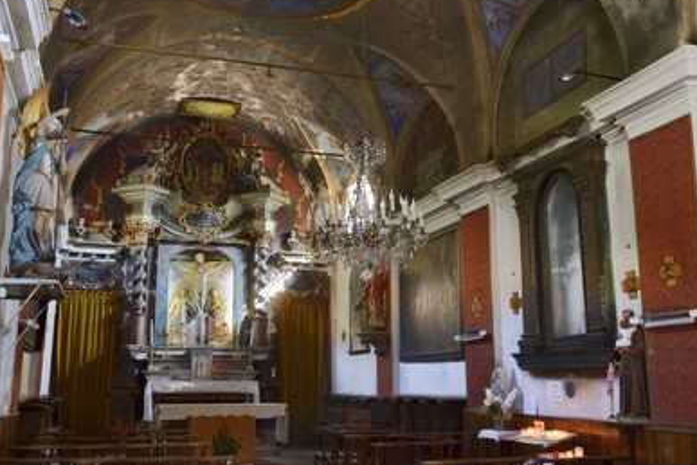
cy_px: 225
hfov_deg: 50.7
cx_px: 331
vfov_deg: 35.1
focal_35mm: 38
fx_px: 736
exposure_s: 1/13
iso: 800
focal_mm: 35
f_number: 5
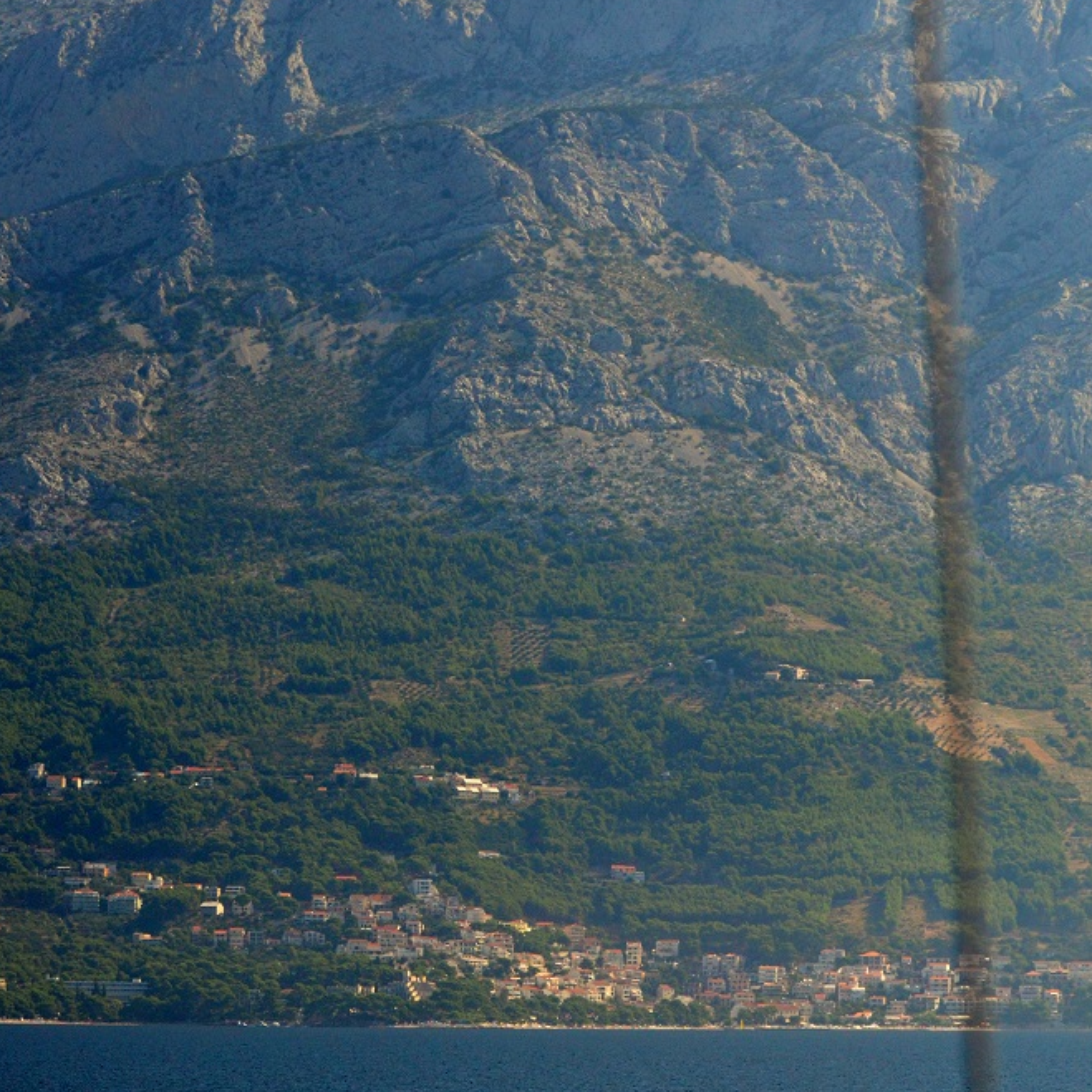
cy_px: 491
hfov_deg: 12.9
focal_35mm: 135
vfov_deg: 12.9
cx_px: 546
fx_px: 4818
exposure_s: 1/8000
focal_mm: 70
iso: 1250
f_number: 4.5
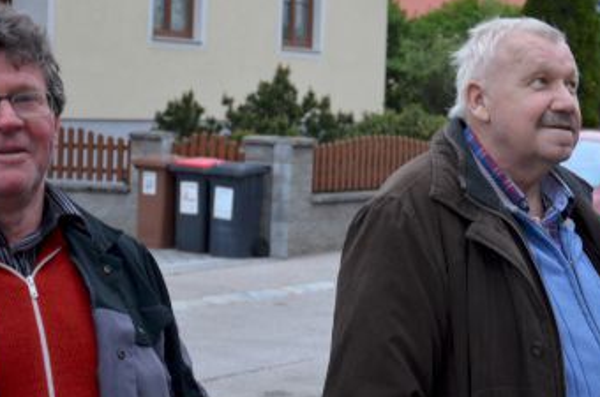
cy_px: 120
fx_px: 1812
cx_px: 466
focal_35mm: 109
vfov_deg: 12.5
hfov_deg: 18.6
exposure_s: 1/30
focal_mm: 38
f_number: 4.5
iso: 1250
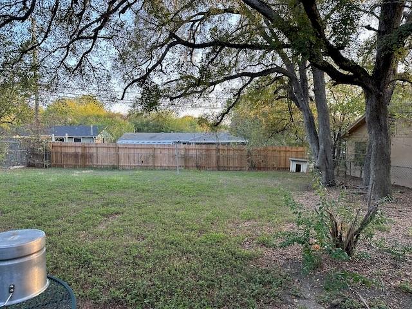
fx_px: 286
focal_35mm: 24
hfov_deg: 71.6
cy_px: 154
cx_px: 206
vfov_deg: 56.8
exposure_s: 1/157
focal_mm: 6.86
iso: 100
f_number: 1.78
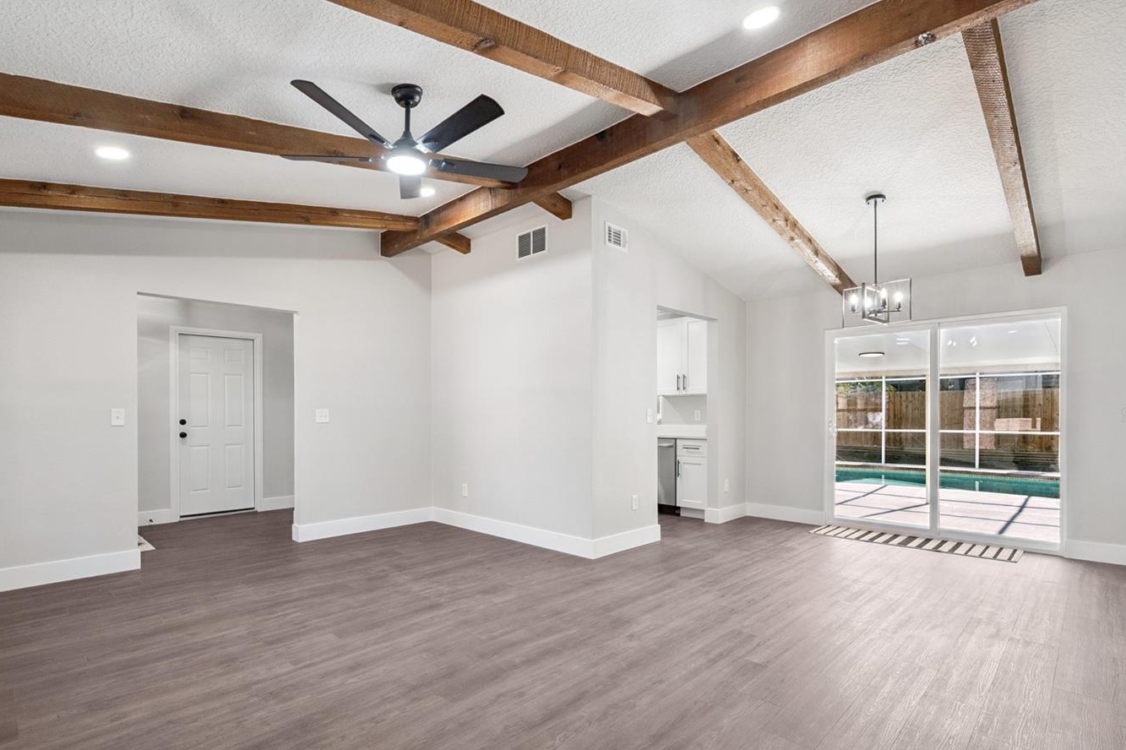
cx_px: 522
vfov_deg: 67.2
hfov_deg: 89.9
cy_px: 415
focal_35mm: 18
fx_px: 563
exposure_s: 1/50
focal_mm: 15
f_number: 9
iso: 200
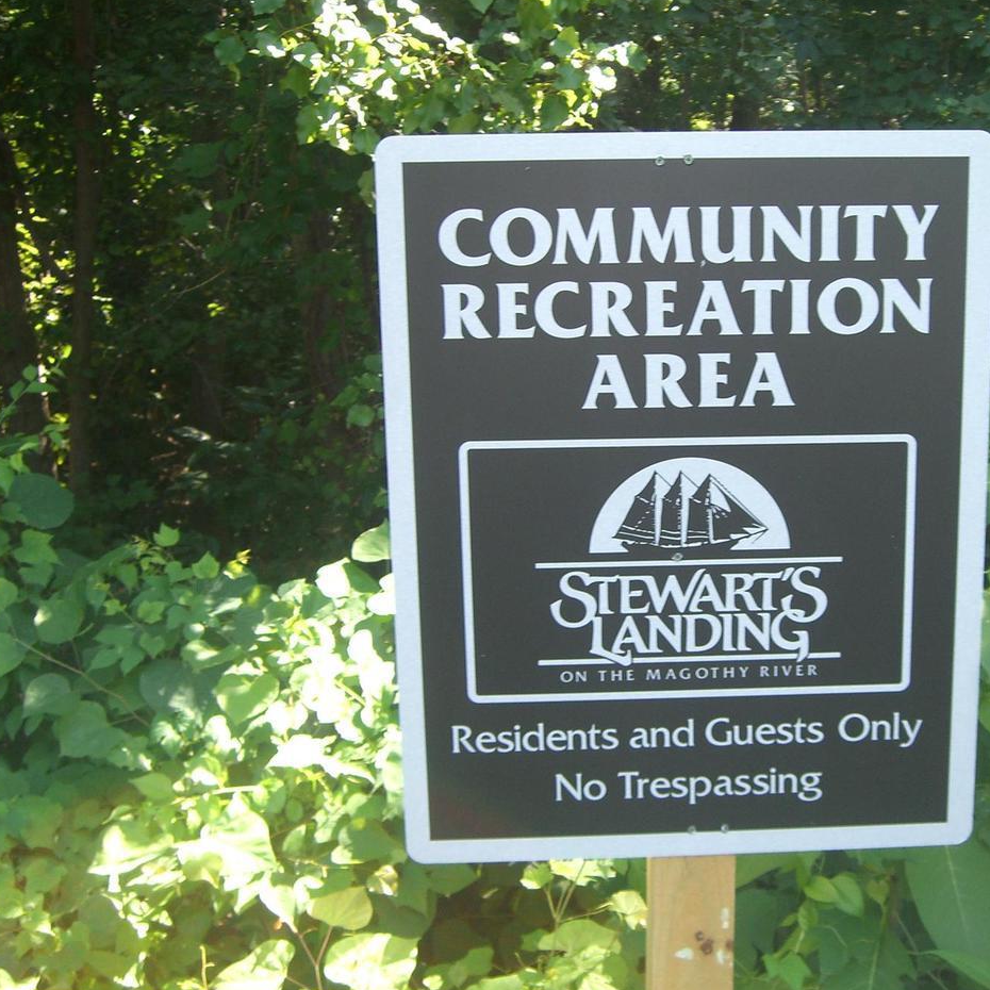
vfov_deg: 32.8
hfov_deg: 32.5
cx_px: 669
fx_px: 1683
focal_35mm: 52
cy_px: 485
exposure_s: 1/100
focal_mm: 7.9
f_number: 2.8
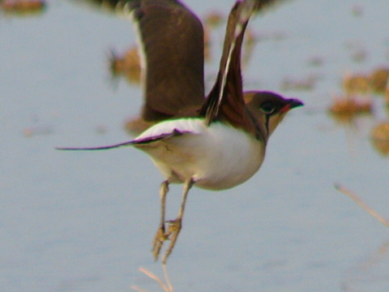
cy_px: 146
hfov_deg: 4.6
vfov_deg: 3.4
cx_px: 194
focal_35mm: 432
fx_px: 4855
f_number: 4.6
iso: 50
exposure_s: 1/500
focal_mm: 72
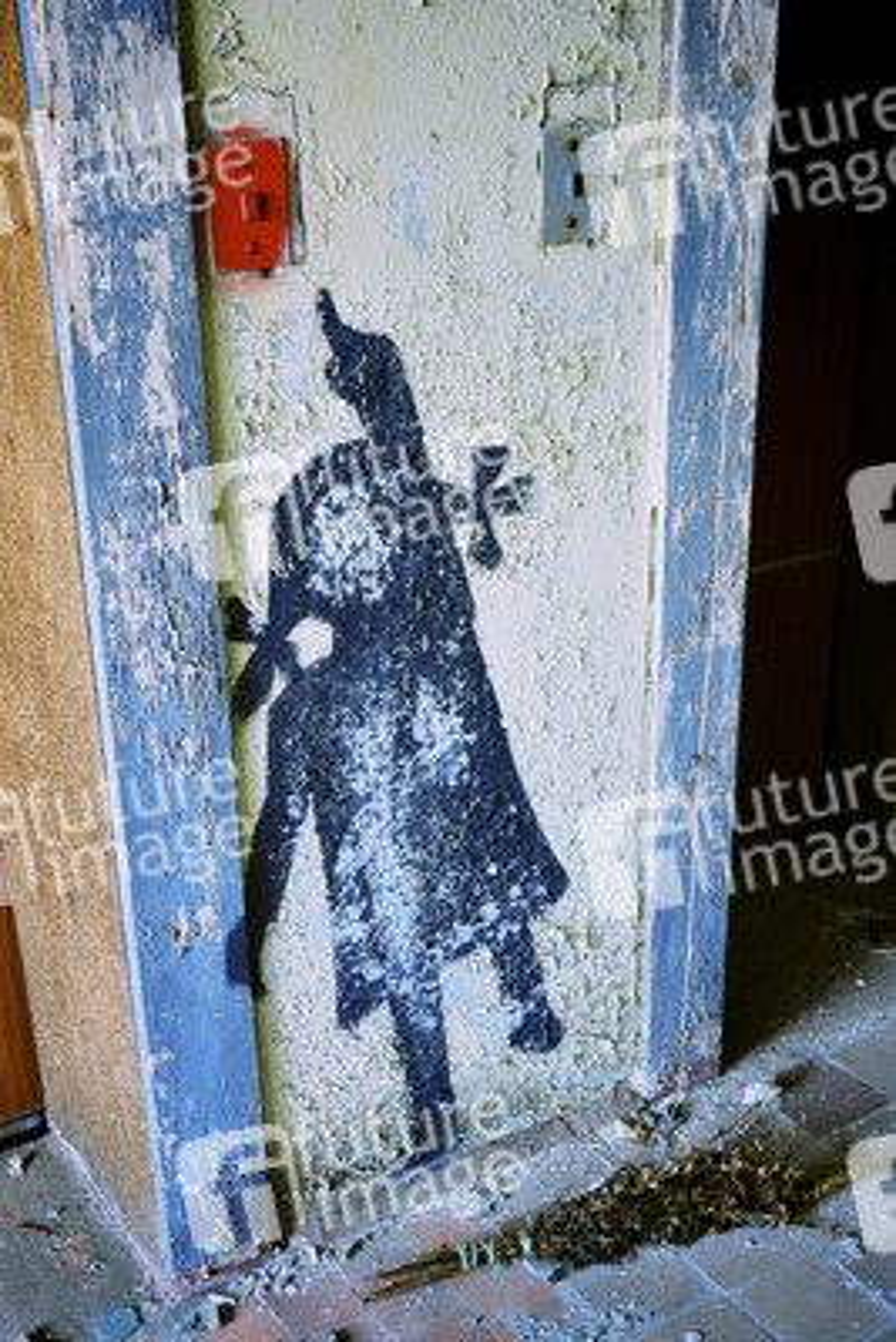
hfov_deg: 36.9
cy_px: 671
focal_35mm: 36
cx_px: 448
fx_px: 1343
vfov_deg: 53.1
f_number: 5.6
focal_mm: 24
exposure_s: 1/30
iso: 400
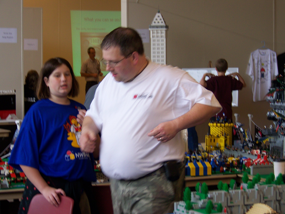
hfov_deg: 18.5
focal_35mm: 106
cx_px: 142
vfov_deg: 14.0
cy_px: 107
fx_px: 873
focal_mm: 17.6
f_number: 3.2
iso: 100
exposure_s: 1/40
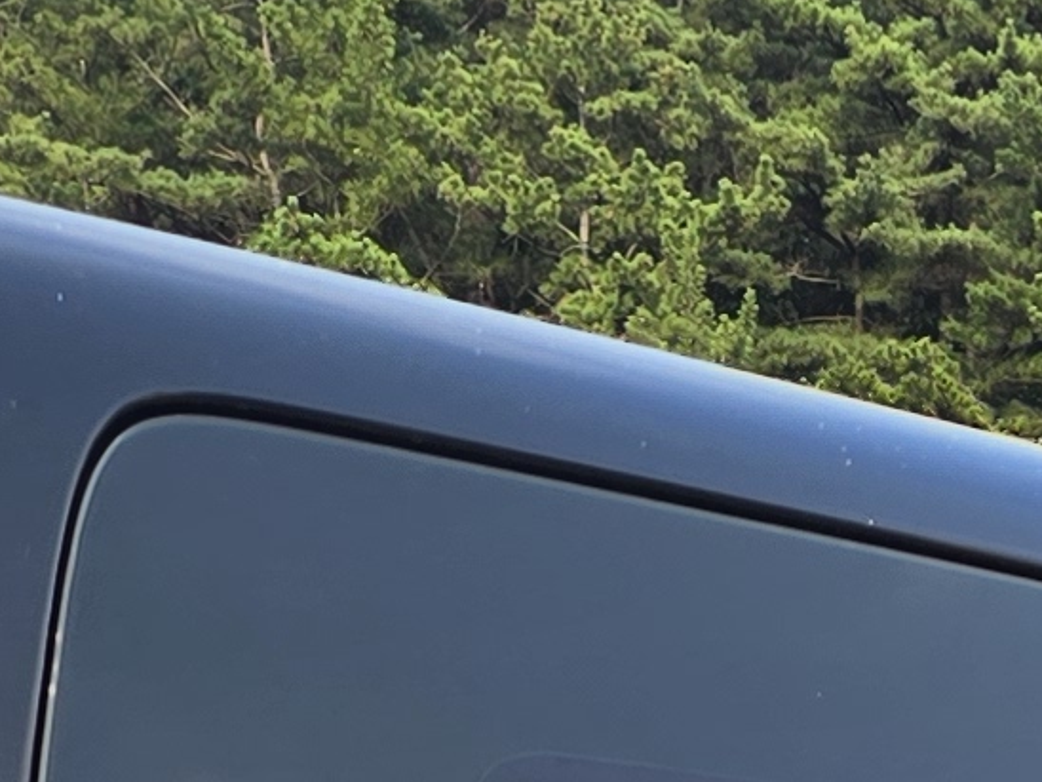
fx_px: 5057
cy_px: 2510
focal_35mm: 168
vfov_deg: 7.5
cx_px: 837
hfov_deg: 11.7
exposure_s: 1/201
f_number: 1.7
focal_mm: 6.3
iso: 12
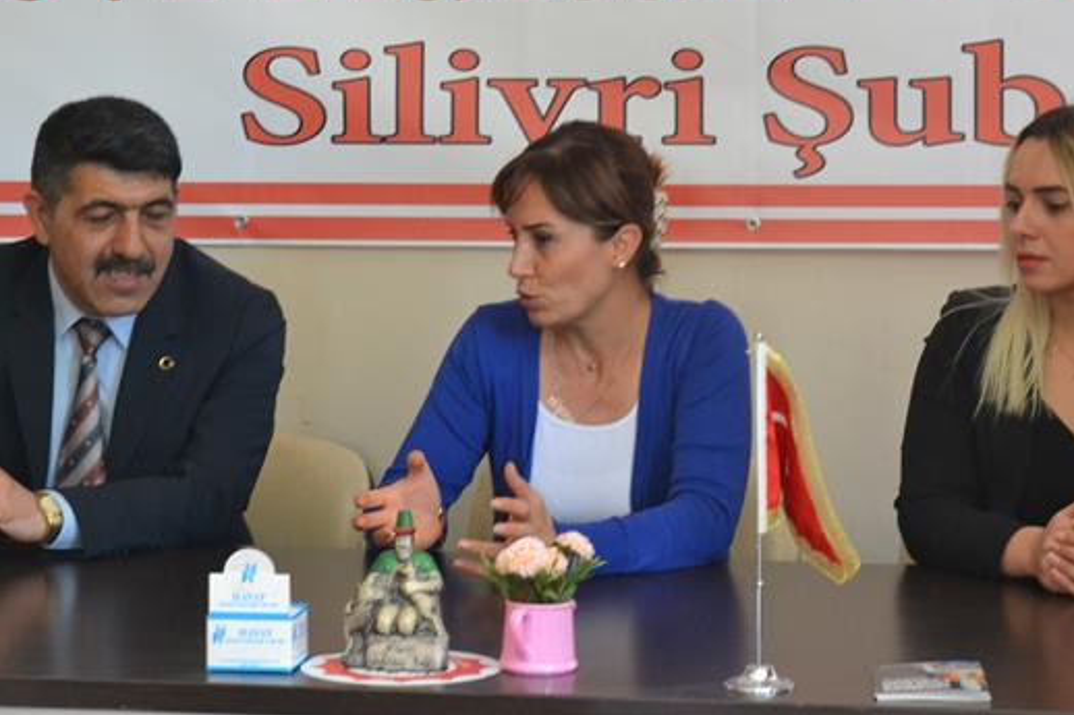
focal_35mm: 115
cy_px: 267
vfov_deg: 11.9
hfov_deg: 17.8
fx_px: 3420
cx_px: 578
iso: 2800
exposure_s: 1/60
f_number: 5.6
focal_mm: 55
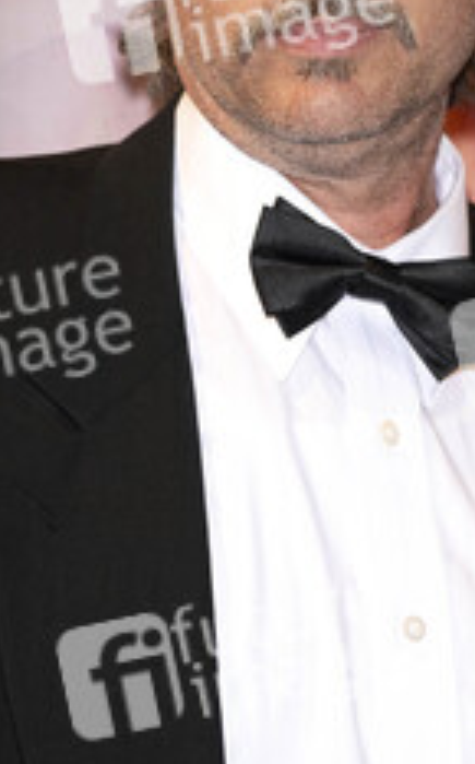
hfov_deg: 7.8
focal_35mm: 168
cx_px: 321
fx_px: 3490
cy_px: 171
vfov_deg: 12.4
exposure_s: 1/200
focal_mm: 96
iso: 800
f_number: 5
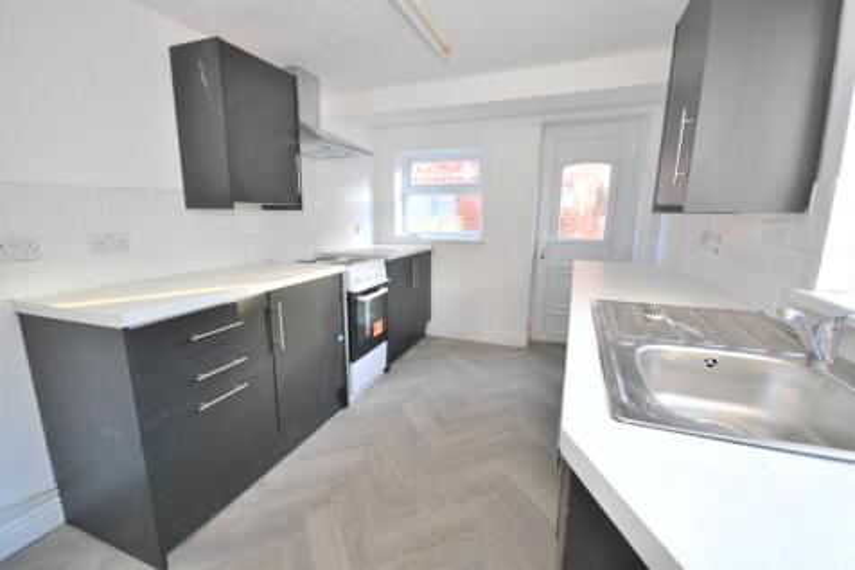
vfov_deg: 77.3
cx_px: 428
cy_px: 285
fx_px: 356
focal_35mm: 15
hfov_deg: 100.4
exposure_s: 1/60
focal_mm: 10
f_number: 4
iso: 900
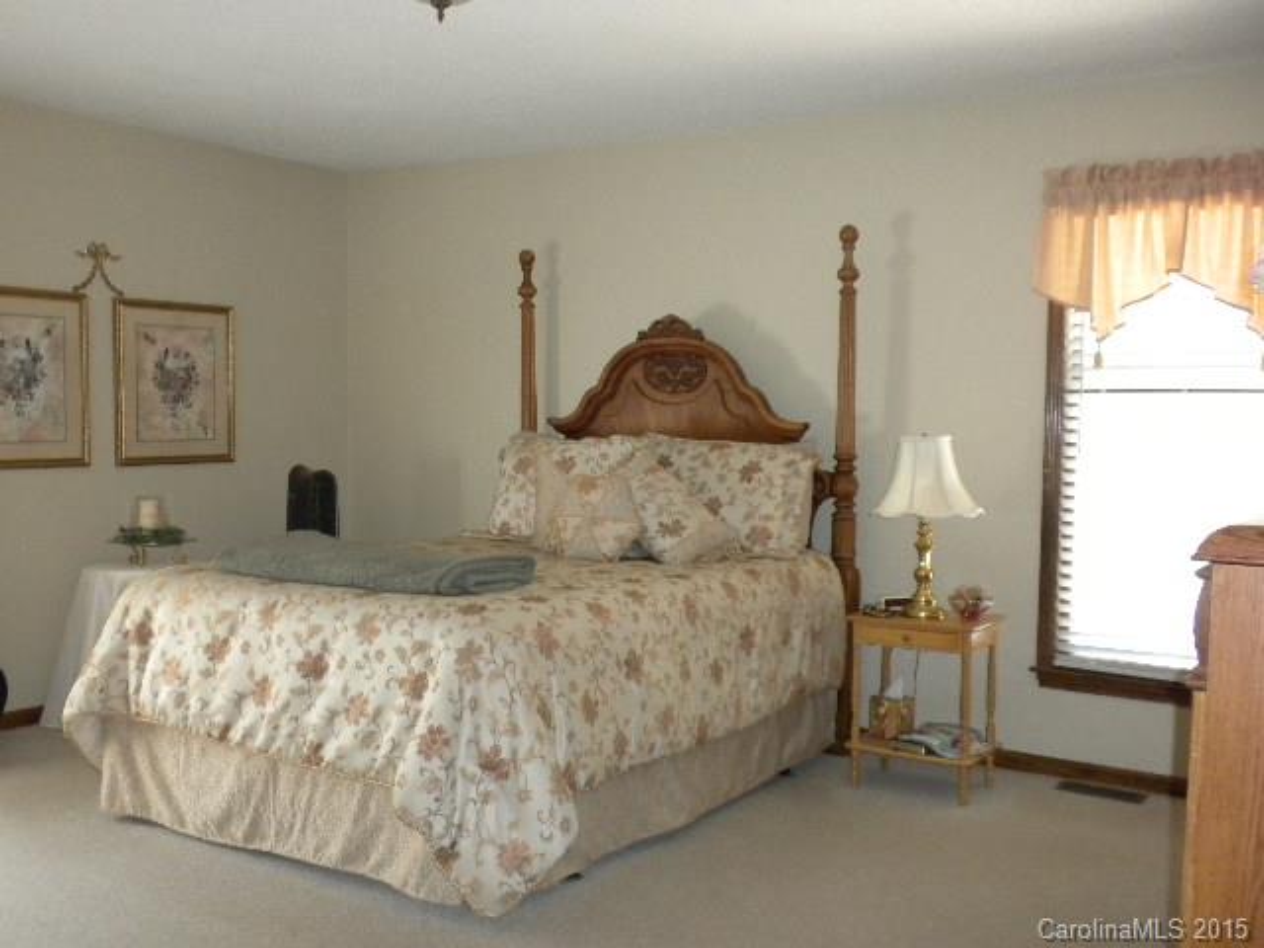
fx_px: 1351
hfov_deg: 50.1
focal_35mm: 37
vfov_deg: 38.7
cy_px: 474
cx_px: 632
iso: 400
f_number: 3.5
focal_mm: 6.6
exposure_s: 1/30
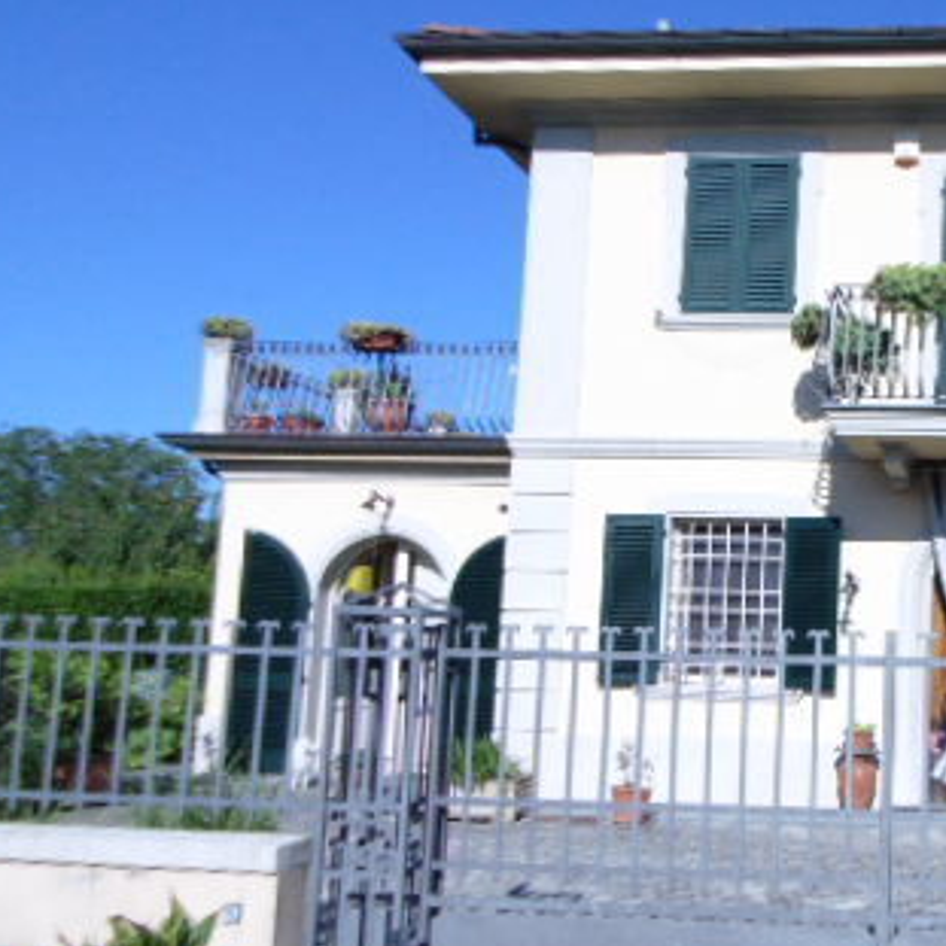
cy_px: 505
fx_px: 1237
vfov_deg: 41.8
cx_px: 934
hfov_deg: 37.6
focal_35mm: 40
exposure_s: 1/320
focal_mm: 4
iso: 100
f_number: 8.6
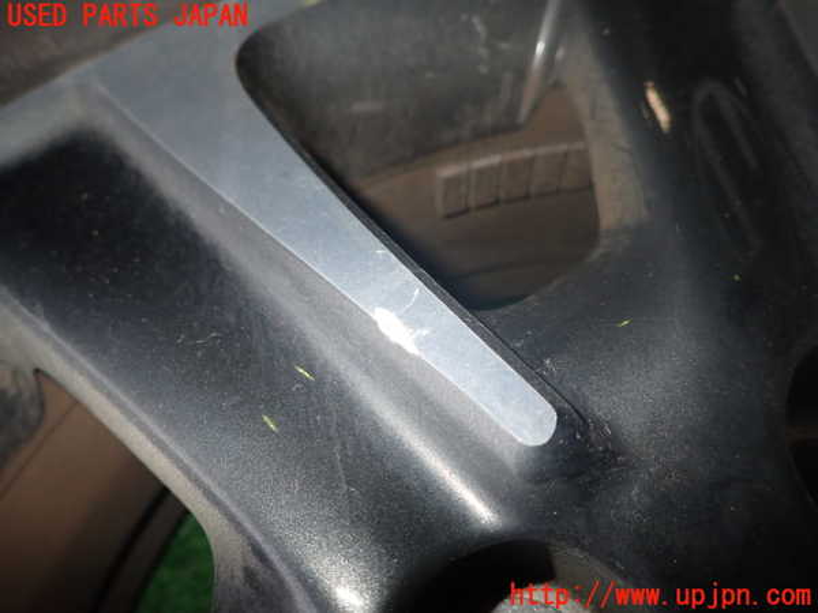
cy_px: 306
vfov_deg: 54.9
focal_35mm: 25
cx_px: 409
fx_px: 591
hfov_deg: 69.4
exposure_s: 1/30
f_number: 5.6
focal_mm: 4.5
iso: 200
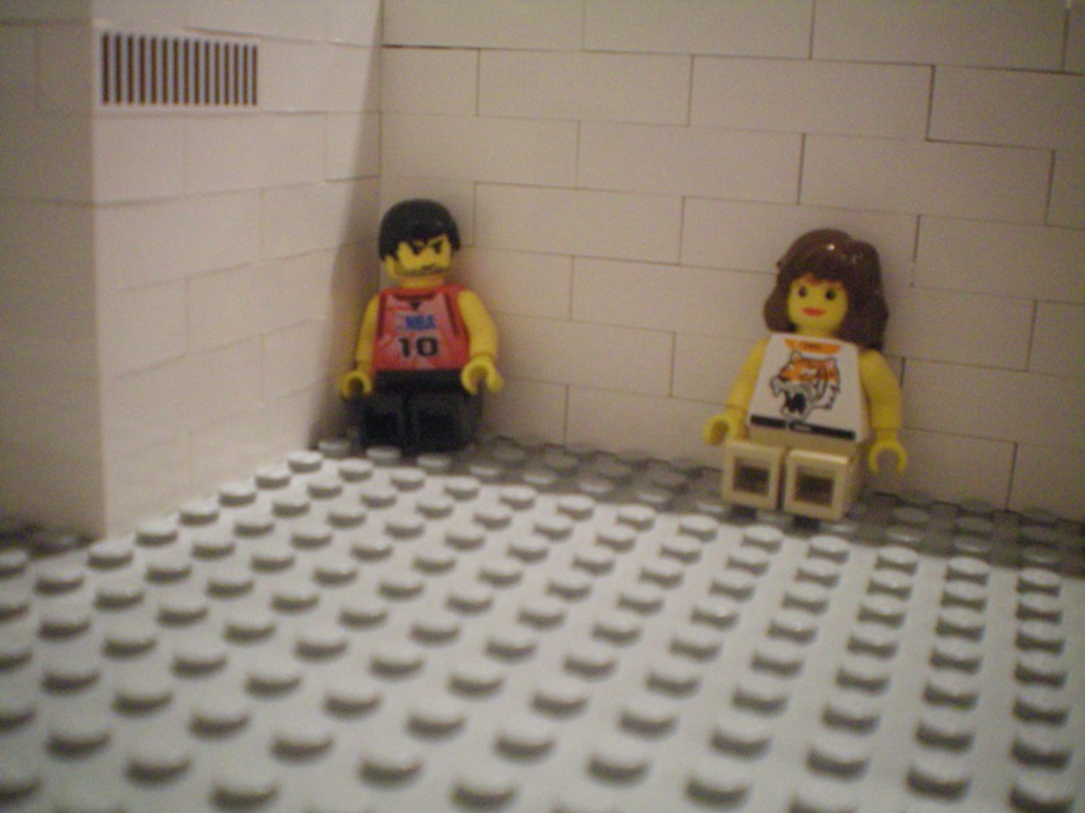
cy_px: 406
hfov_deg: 49.0
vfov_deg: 37.7
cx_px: 542
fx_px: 1191
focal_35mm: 38
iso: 400
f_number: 3.1
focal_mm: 6.3
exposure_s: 1/13
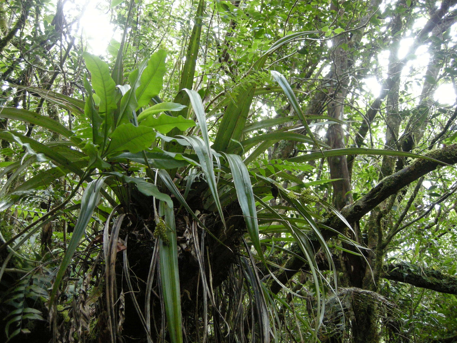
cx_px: 228
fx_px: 462
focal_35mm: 35
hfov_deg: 52.6
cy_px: 172
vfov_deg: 40.7
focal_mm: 7.5
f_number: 2.7
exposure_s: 1/53
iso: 400
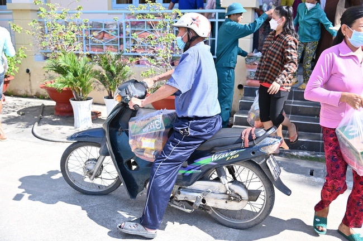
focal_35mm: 35
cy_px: 120
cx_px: 182
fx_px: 353
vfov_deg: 37.8
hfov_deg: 54.5
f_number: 4
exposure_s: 1/250
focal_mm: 35
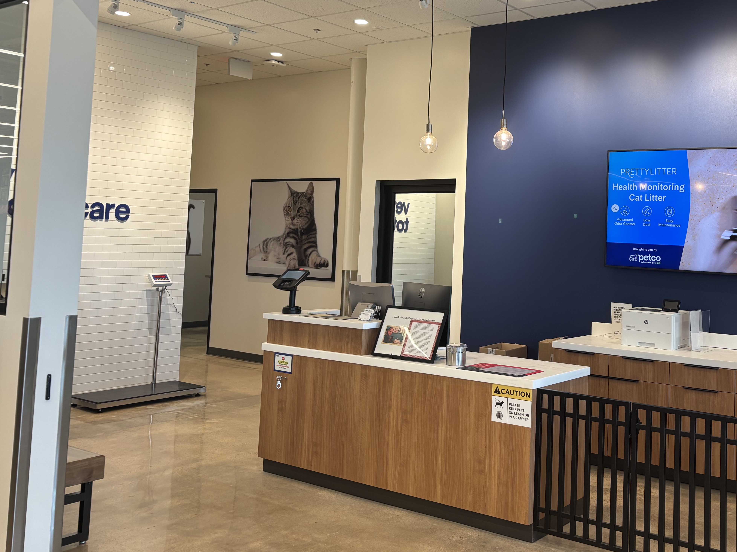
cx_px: 499
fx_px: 809
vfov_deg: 37.2
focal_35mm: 38
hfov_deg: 48.1
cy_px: 176
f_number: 1.6
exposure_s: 1/120
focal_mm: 5.96
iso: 80
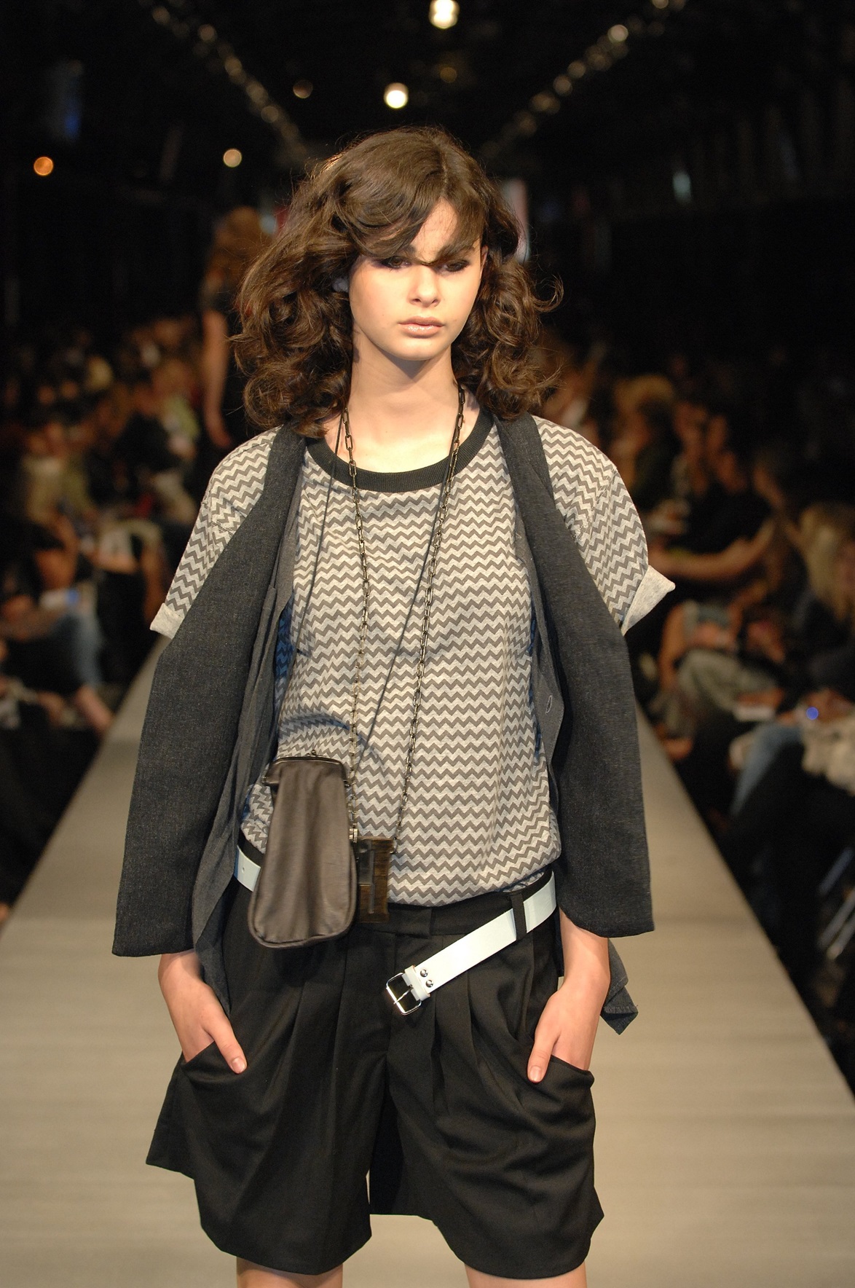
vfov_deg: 19.5
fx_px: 3751
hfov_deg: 13.0
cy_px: 644
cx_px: 428
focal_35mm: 105
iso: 640
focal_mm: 70
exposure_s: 1/125
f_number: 4.2
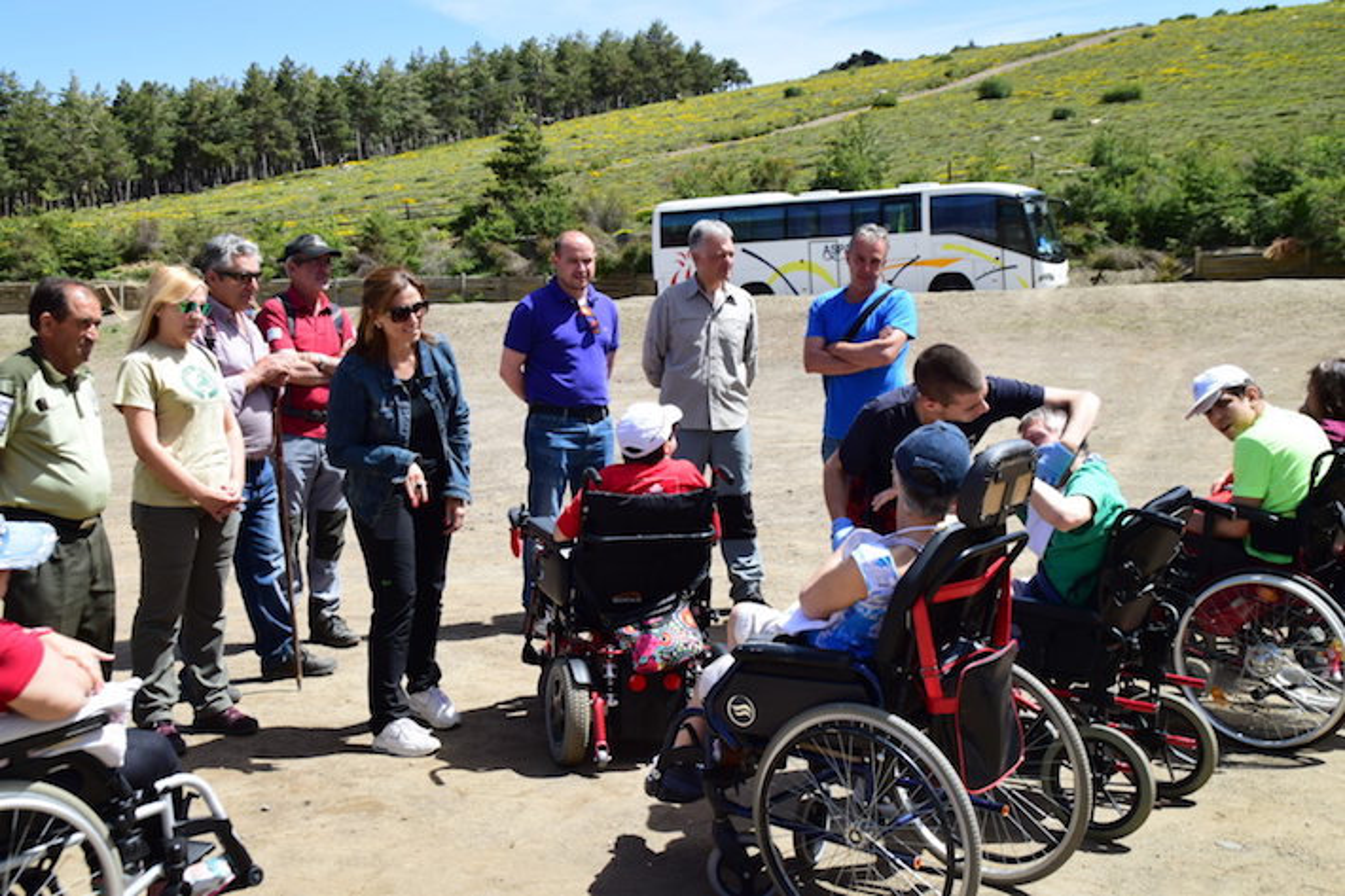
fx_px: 1569
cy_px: 448
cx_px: 672
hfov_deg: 46.4
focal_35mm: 42
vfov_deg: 31.9
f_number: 9
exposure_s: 1/320
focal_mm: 28
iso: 200
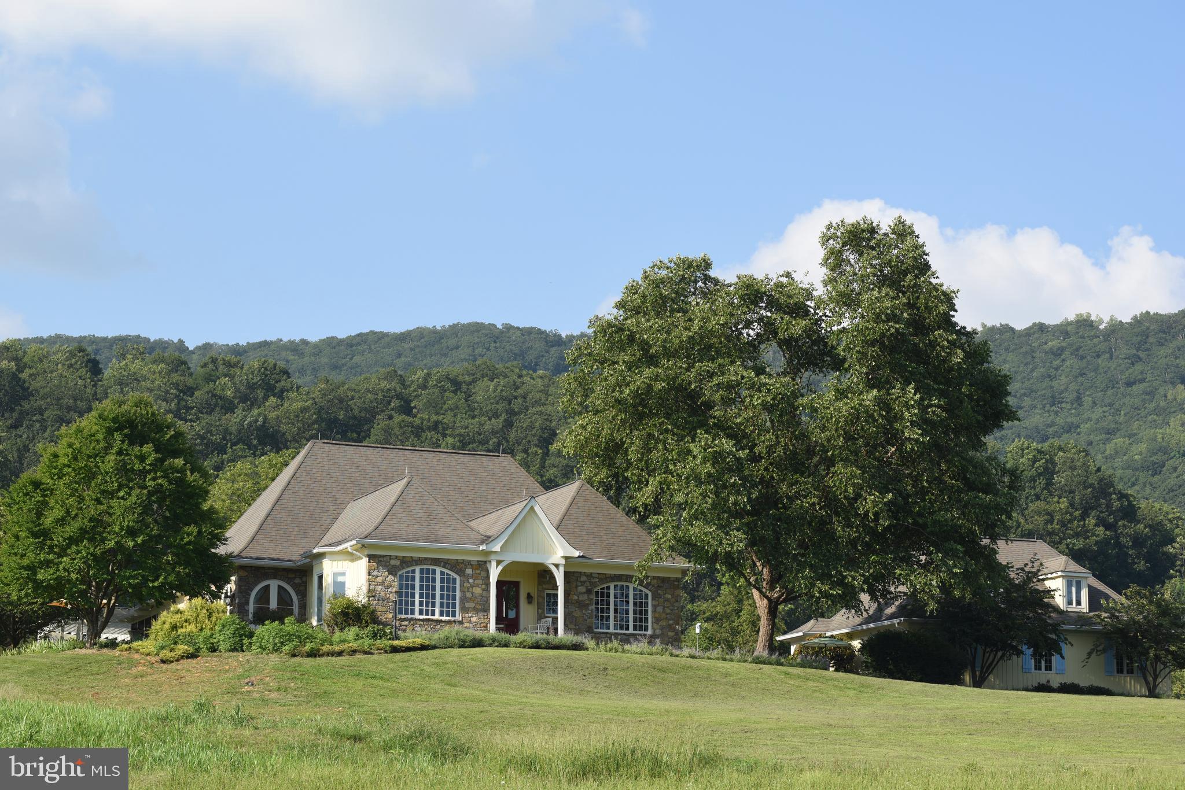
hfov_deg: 25.4
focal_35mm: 80
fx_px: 2634
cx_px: 592
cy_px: 395
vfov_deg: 17.1
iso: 100
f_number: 8
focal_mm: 80
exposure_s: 1/200
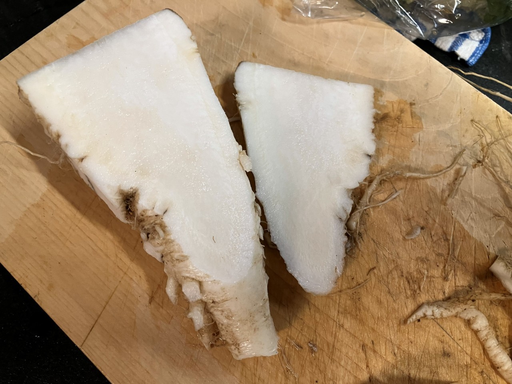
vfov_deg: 49.7
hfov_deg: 63.4
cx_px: 256
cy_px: 192
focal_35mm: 28
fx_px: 414
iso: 100
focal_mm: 3.99
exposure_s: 1/57
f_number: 1.8
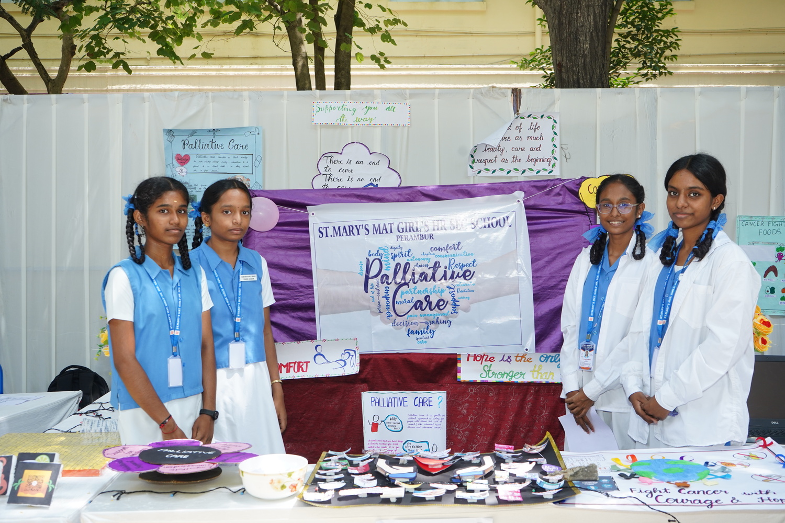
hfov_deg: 47.4
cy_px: 262
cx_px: 392
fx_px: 894
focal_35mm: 41
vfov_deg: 32.6
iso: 640
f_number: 7.1
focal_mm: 41
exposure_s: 1/160
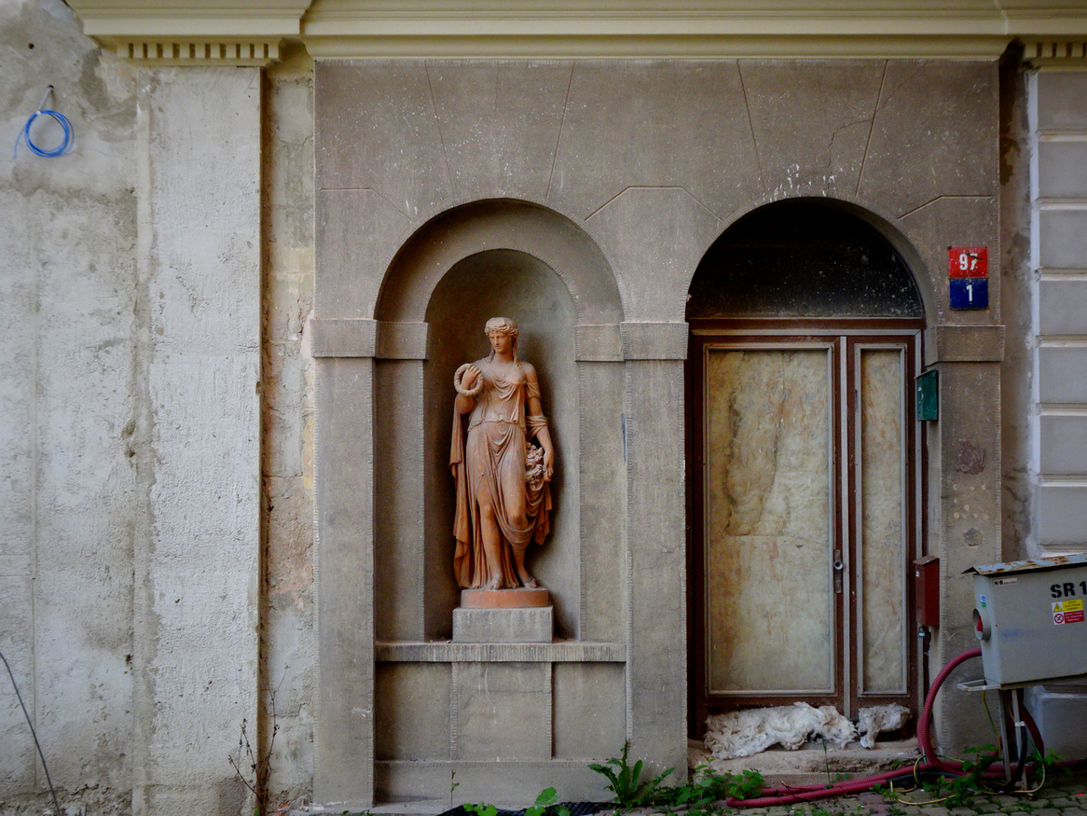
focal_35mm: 59
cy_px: 417
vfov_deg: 24.8
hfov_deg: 32.7
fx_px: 1853
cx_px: 600
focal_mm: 7.3
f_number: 4.5
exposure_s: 1/160
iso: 80
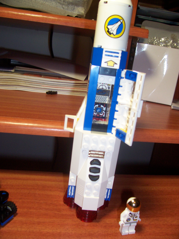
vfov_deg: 54.0
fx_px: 234
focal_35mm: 34
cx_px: 90
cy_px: 120
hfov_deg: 41.8
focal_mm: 5.6
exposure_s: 1/60
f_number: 2.7
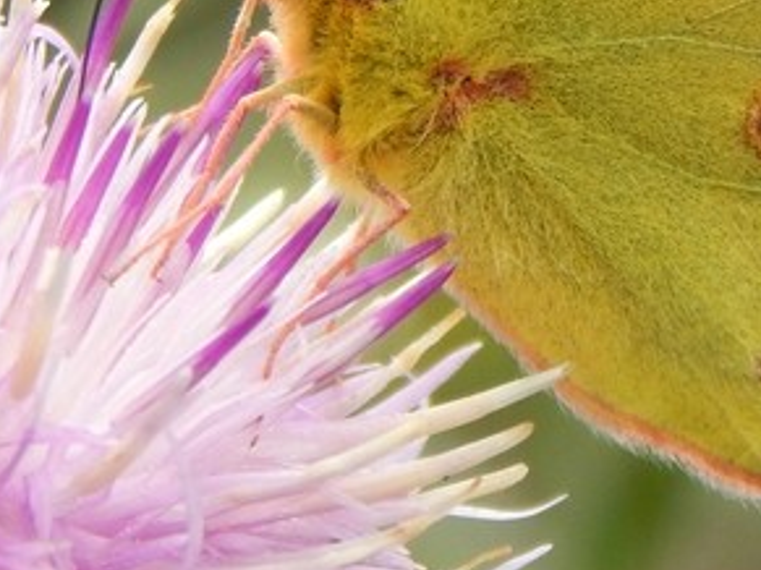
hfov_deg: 3.9
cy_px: 193
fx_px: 11119
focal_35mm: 506
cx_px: 554
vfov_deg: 2.9
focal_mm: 32.8
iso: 125
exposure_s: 1/100
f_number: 5.3
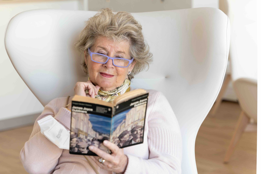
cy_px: 87
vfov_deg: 19.5
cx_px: 130
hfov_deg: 28.8
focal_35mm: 70
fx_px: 507
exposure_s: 1/100
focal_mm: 70
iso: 250
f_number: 3.2
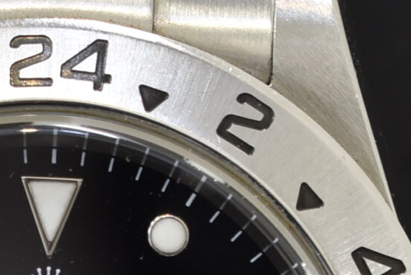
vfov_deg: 2.2
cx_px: -45
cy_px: 249
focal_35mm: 621
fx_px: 7093
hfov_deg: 3.3
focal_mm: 90
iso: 100
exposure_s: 1/2.5
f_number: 11
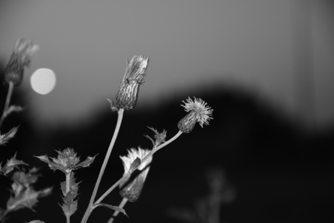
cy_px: 112
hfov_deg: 13.0
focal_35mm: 158
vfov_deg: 8.7
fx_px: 1462
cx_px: 167
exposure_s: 1/100
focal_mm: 105
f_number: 5.6
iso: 1000
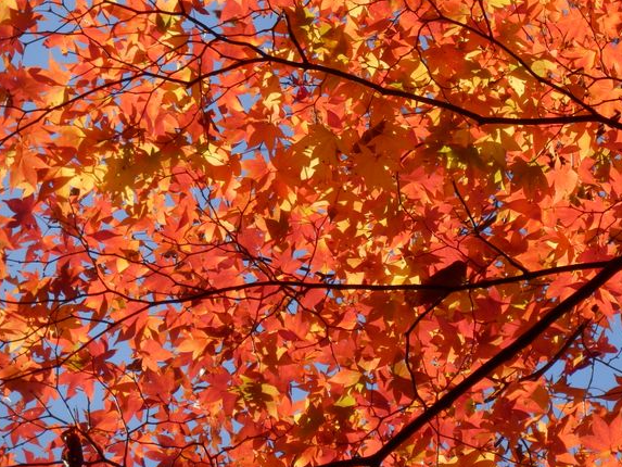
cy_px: 162
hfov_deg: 5.9
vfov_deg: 4.4
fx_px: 6021
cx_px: 418
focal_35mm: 335
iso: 80
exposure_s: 1/320
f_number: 5.8
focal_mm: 42.5
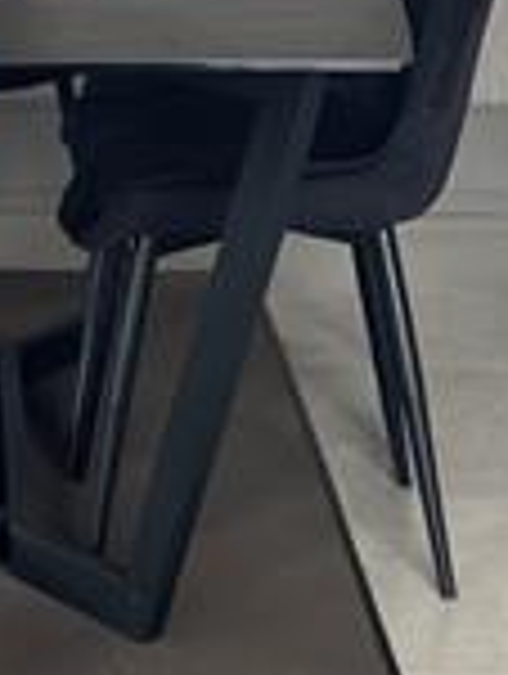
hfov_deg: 8.9
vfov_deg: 12.0
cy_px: -86
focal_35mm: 162
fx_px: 3161
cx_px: -270
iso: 500
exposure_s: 1/40
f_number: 1.78
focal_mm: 6.86
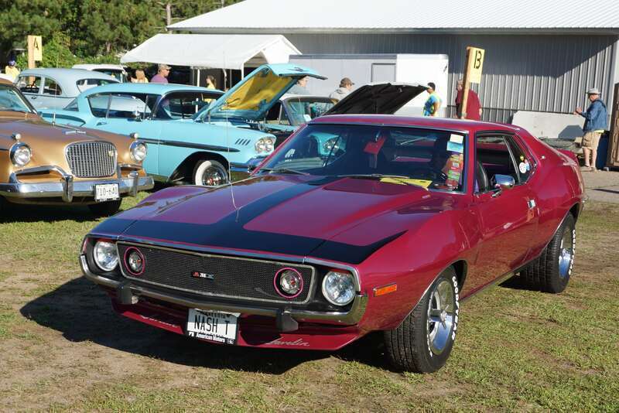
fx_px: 774
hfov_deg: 43.6
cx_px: 310
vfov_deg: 29.9
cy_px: 206
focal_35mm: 45
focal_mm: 30
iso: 100
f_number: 8
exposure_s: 1/160
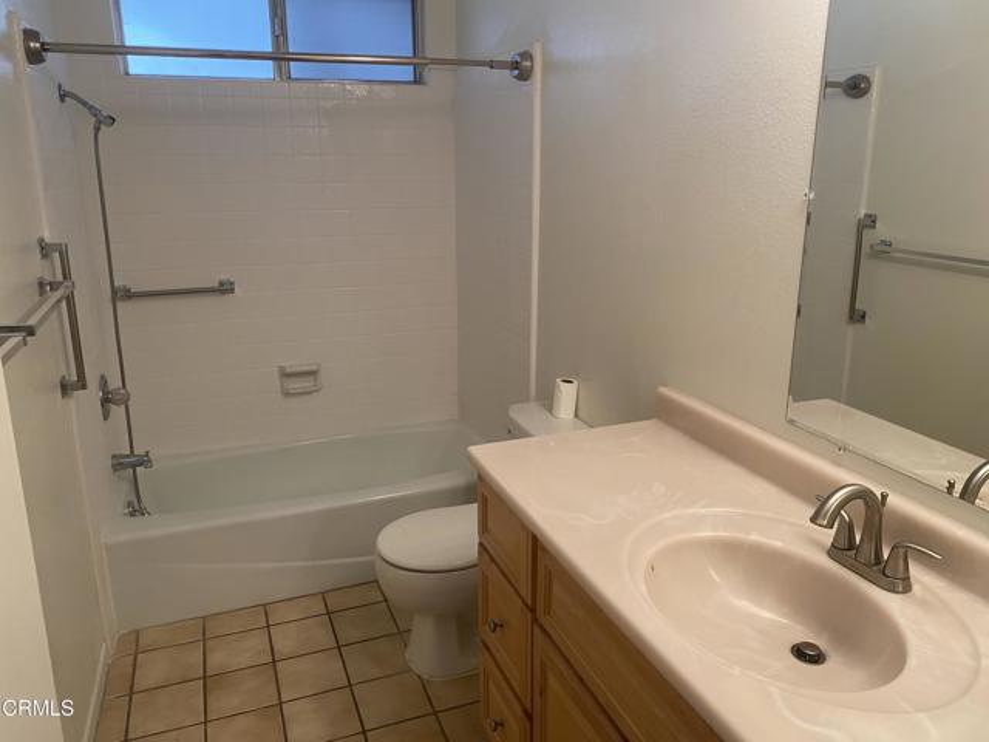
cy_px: 371
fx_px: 743
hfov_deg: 67.3
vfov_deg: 53.1
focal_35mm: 26
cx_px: 494
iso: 100
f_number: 1.8
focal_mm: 4.25
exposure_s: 1/60
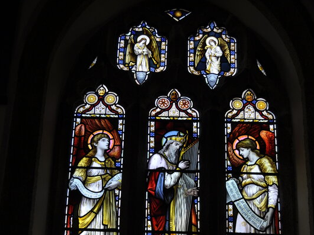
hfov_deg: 33.8
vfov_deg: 25.3
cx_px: 158
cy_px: 179
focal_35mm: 57
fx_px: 517
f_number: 4.5
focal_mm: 26
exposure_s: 1/80
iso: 200
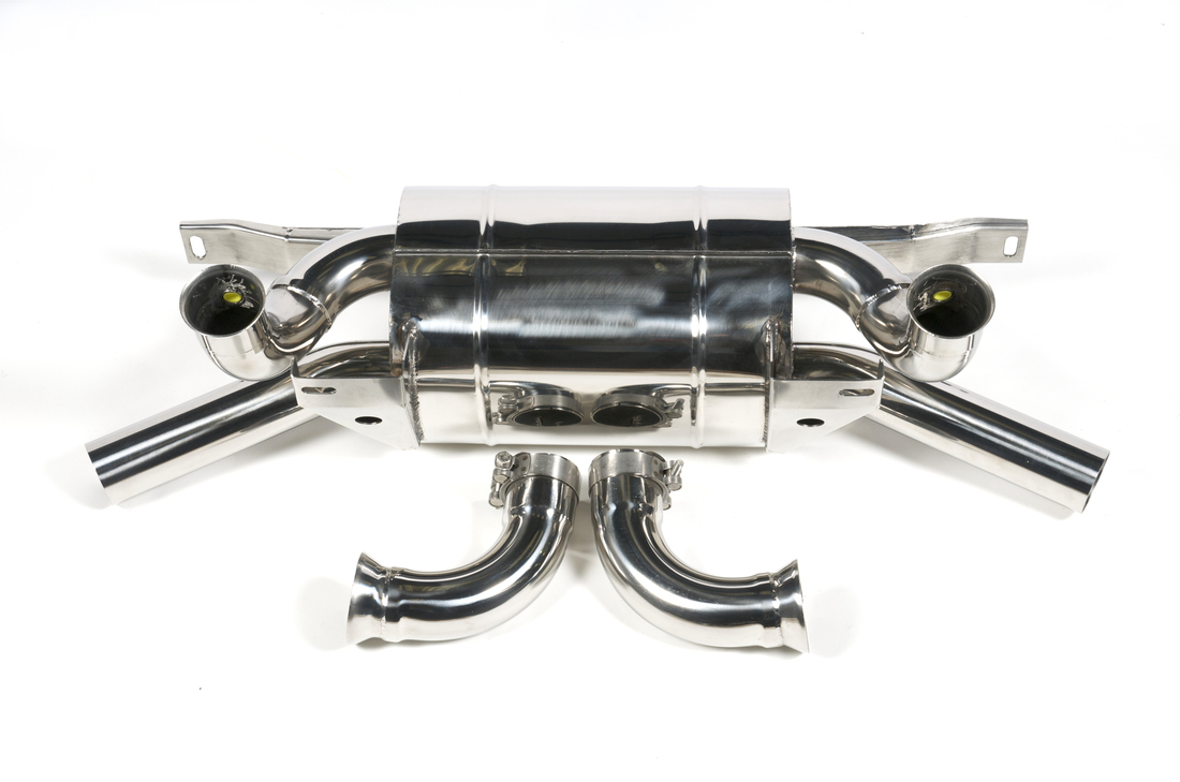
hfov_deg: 31.9
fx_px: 2061
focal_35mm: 63
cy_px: 391
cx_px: 590
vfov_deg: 21.5
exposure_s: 1/160
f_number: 13
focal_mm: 42
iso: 200
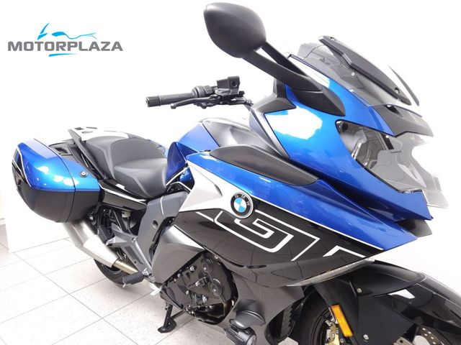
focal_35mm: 23
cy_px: 172
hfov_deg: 73.9
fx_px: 306
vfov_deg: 58.9
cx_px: 230
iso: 125
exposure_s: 1/20
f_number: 1.8
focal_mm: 5.4
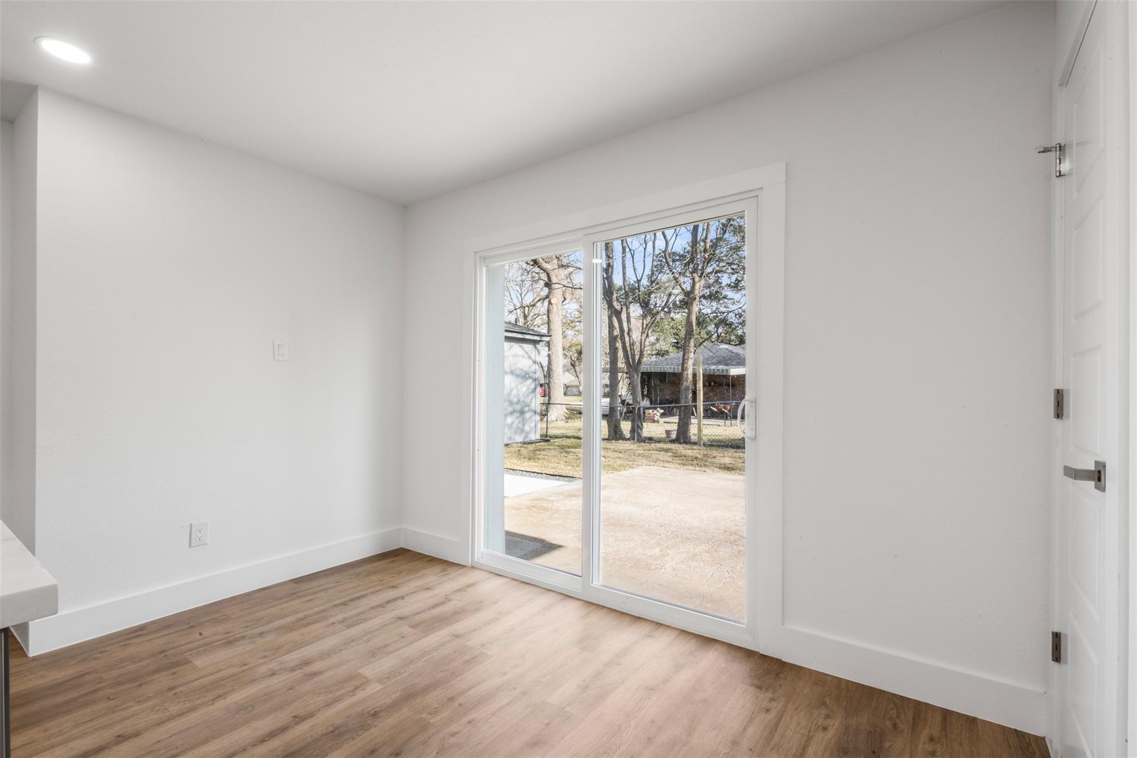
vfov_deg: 73.7
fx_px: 505
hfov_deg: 96.7
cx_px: 568
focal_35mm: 16
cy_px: 379
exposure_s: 1/2
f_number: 9
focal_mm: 16
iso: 250
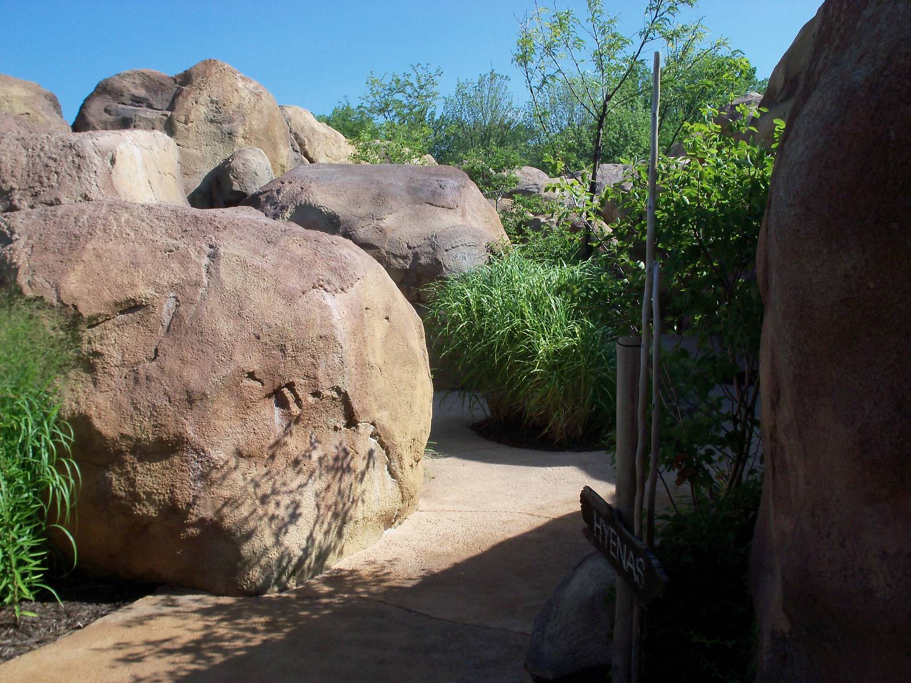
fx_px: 921
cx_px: 456
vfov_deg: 40.7
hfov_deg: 52.6
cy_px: 342
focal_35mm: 35
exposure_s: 1/320
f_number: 5.5
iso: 80
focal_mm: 6.3
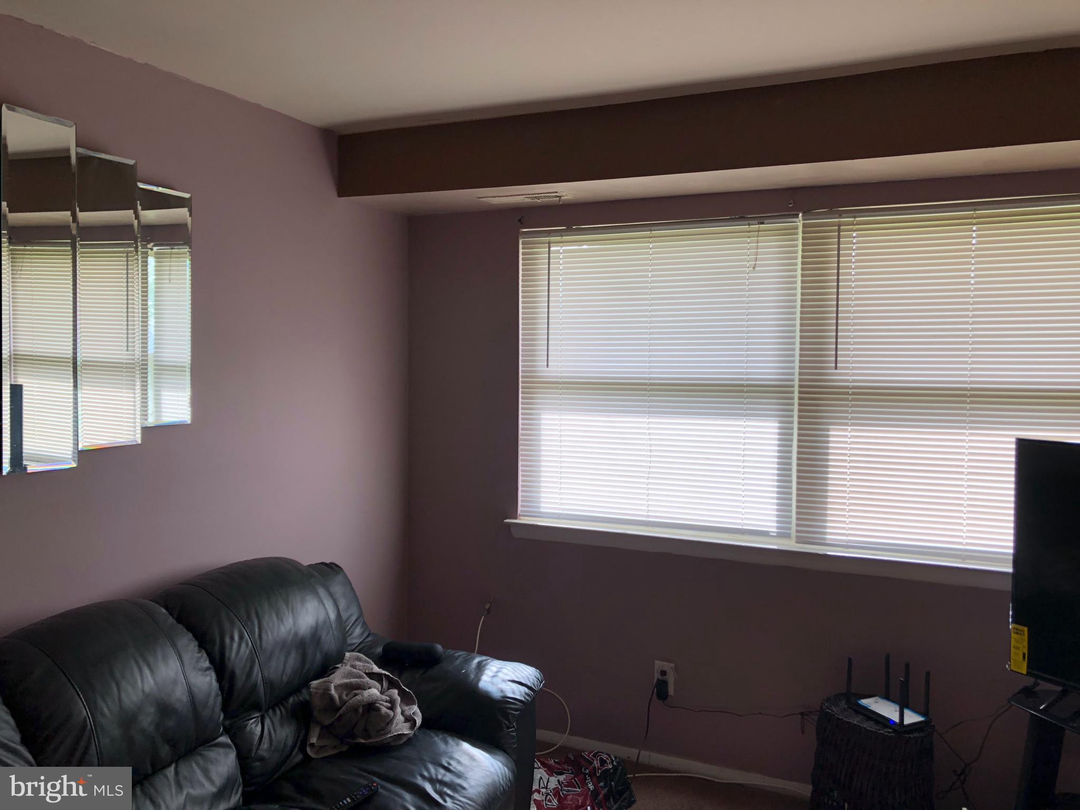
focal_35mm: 28
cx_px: 540
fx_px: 874
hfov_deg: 63.4
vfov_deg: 49.7
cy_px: 405
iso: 64
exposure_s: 1/120
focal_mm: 3.99
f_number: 1.8
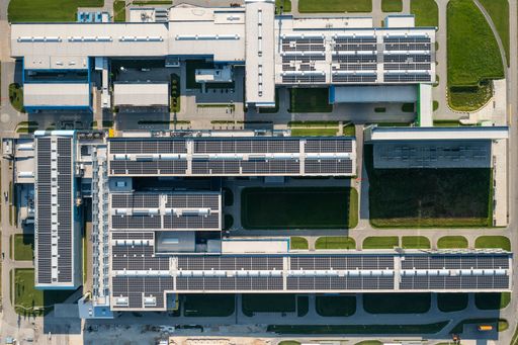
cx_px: 259
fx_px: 403
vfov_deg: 46.4
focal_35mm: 28
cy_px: 172
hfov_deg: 65.5
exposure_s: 1/50
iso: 100
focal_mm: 10.26
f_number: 4.5
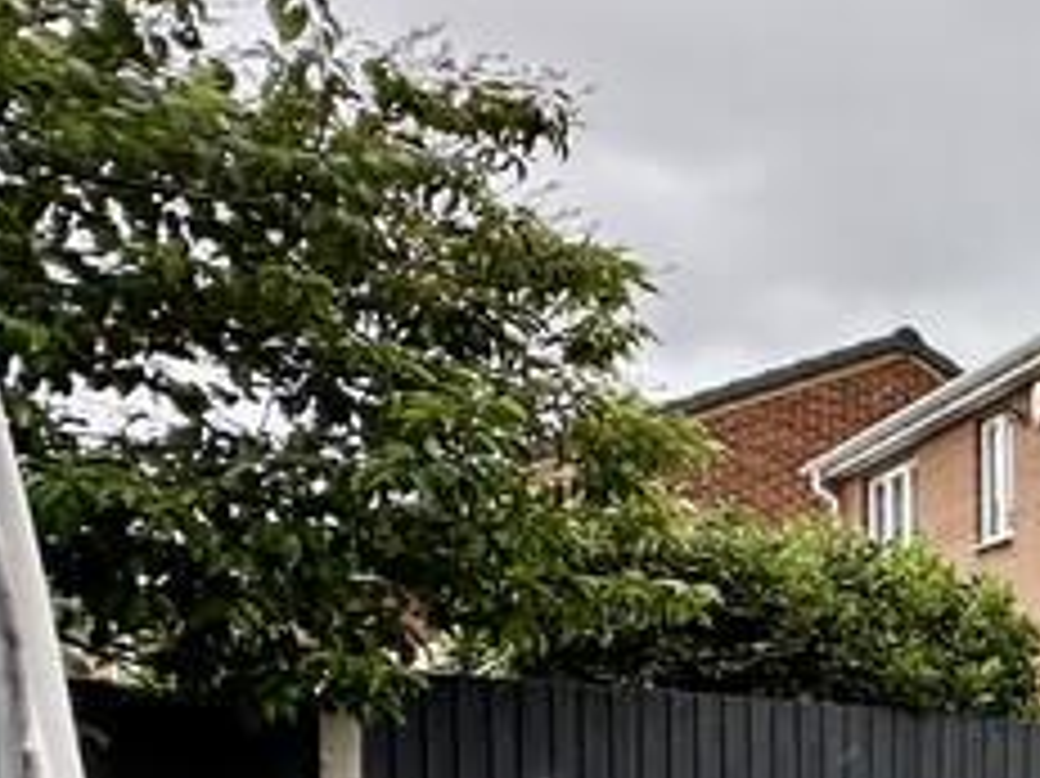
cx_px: 2134
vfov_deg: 21.5
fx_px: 1862
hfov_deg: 18.5
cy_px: 994
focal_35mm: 62
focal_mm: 2.22
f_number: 2.2
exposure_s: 1/449
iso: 40
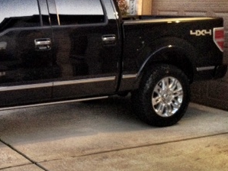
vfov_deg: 19.6
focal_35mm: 75
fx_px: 494
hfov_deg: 25.0
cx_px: 14
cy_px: 63
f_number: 2.4
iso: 320
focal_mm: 4.28
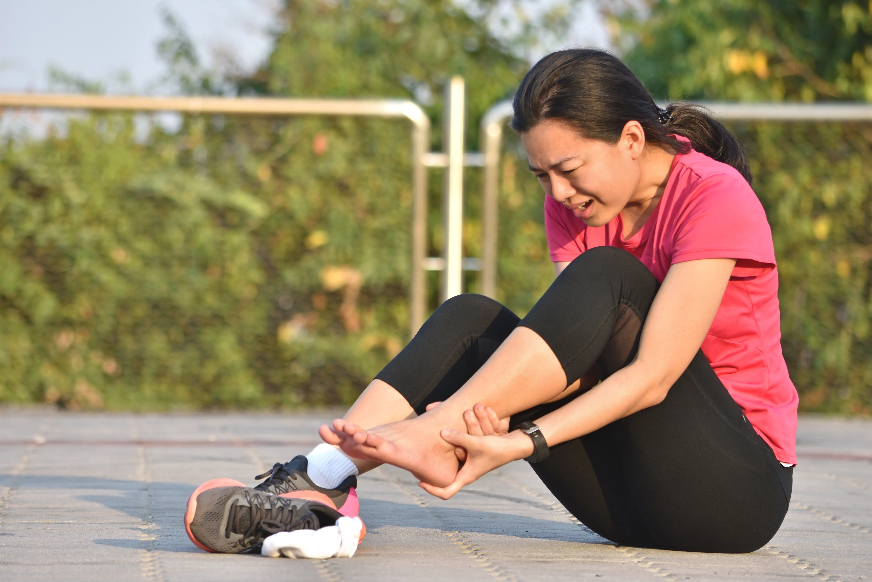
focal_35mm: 225
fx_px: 5450
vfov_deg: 6.1
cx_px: 436
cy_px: 291
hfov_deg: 9.1
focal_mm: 150
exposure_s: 1/400
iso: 200
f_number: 5.6
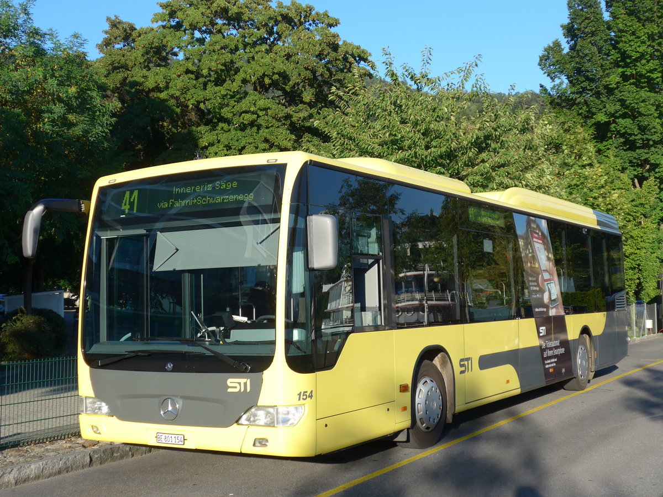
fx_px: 881
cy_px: 248
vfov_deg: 31.5
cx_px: 332
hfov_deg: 41.2
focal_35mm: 46
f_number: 3
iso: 80
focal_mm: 9.5
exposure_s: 1/640
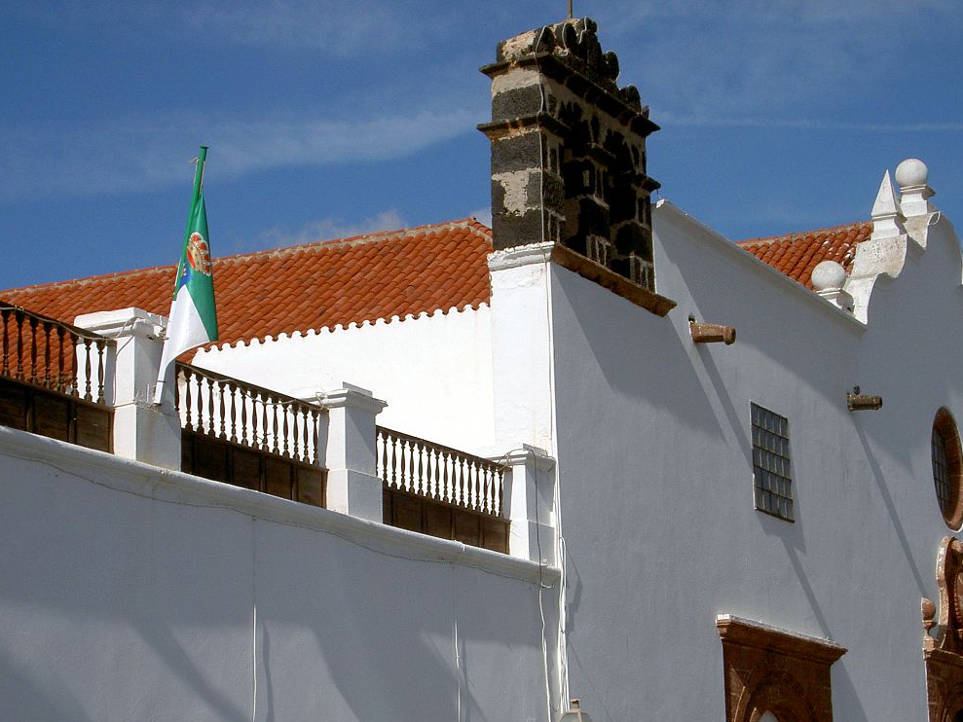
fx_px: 2532
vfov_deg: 16.2
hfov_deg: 21.5
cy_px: 415
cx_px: 478
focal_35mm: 91
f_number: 7.1
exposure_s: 1/800
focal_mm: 12.4
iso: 50
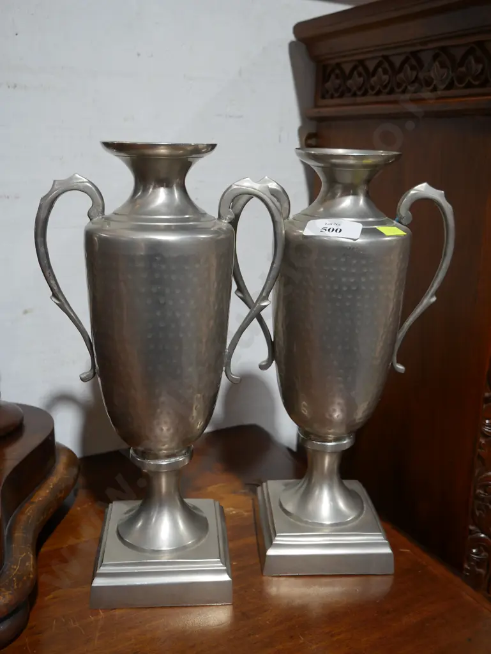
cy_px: 327
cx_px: 246
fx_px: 680
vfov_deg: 51.3
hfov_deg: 39.7
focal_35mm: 36
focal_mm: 18
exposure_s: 1/60
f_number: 4
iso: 400
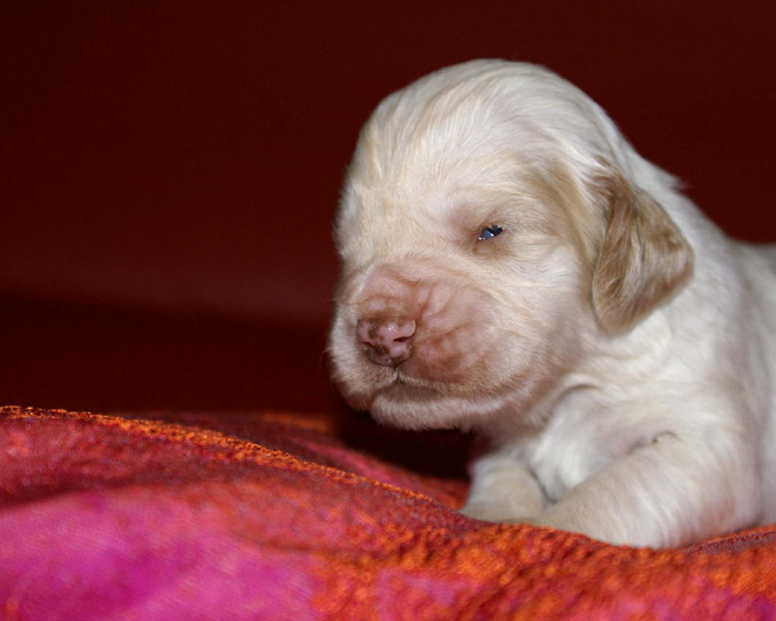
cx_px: 462
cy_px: 310
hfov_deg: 22.4
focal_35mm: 85
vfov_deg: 18.1
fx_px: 1953
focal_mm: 50
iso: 400
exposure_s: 1/80
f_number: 5.6
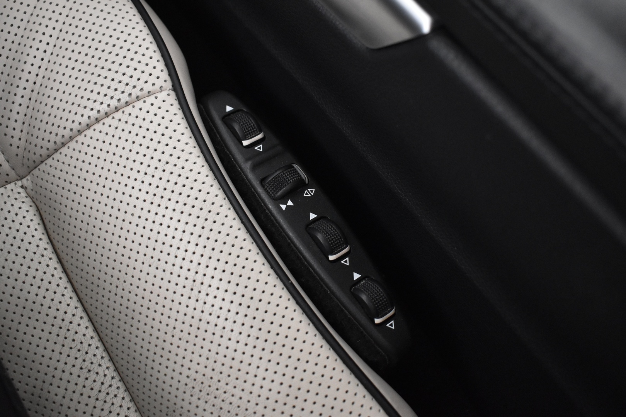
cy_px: 208
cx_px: 313
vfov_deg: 34.2
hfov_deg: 49.6
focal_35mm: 39
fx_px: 678
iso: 3200
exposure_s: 1/25
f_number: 4
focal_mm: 26
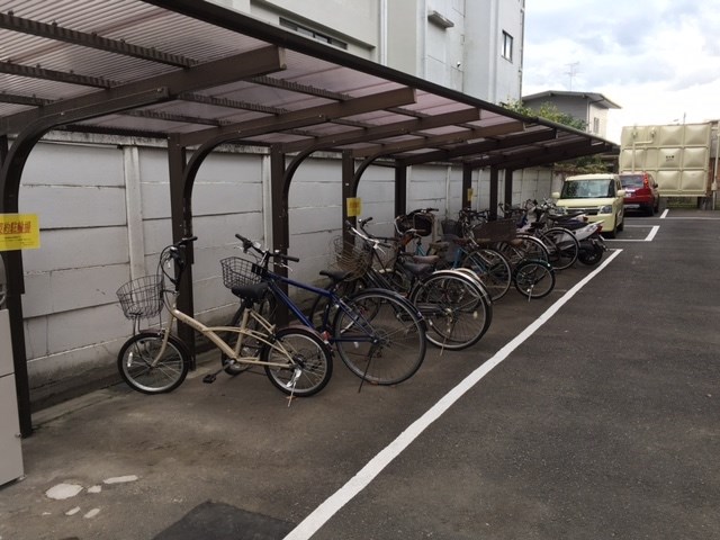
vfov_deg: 48.2
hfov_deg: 61.7
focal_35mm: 29
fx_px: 603
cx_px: 360
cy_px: 270
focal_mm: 4.15
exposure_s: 1/120
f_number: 2.2
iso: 25
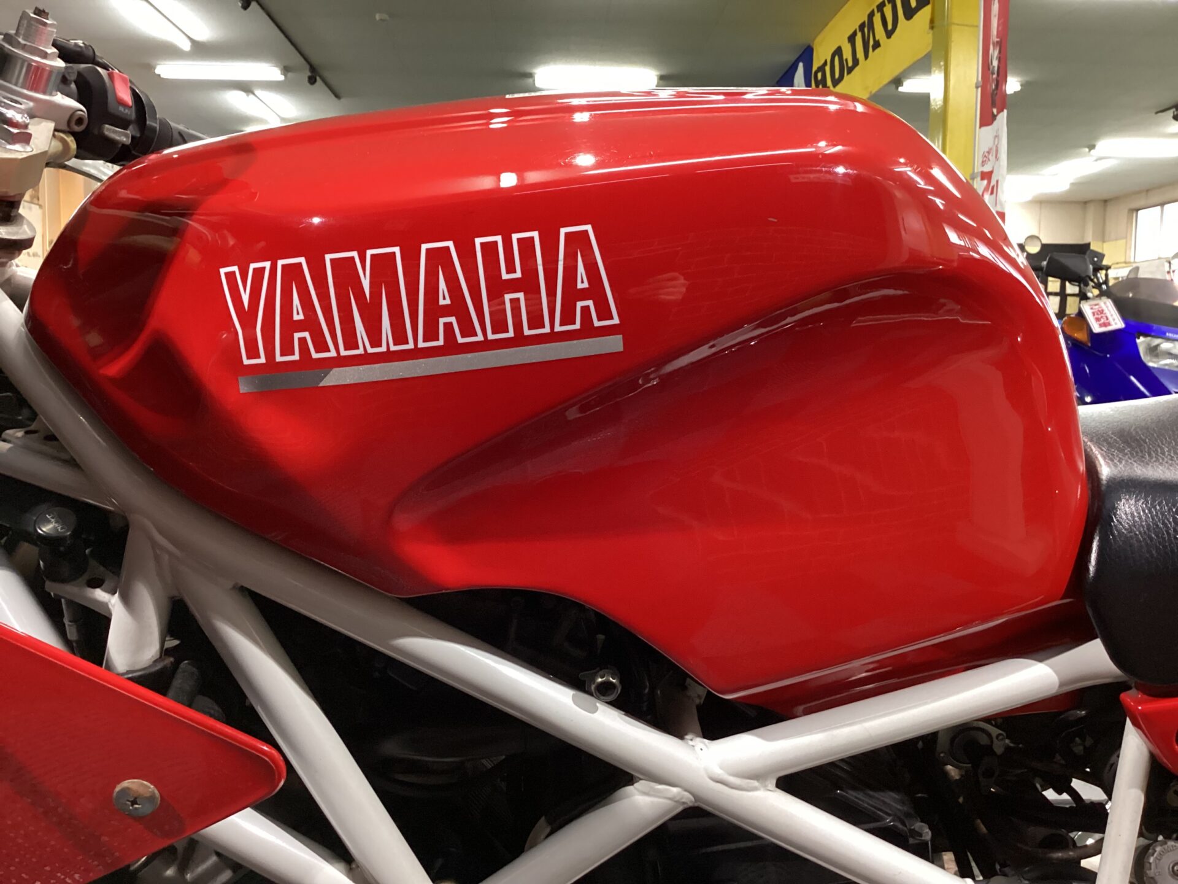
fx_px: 1055
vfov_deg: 45.4
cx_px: 589
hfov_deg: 58.4
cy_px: 442
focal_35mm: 31
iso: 400
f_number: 2.4
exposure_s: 1/40
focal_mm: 3.3
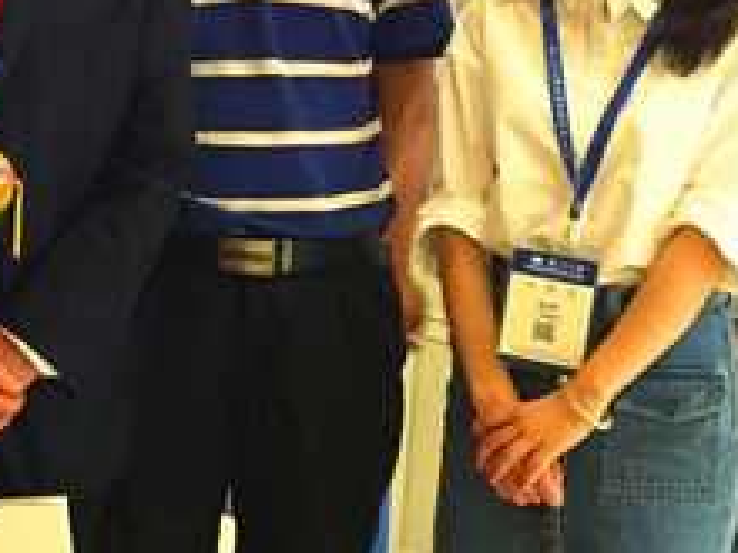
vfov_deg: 18.4
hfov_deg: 23.3
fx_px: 1684
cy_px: 80
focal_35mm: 79
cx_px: -64
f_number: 2.2
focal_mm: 4.15
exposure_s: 1/17
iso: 160
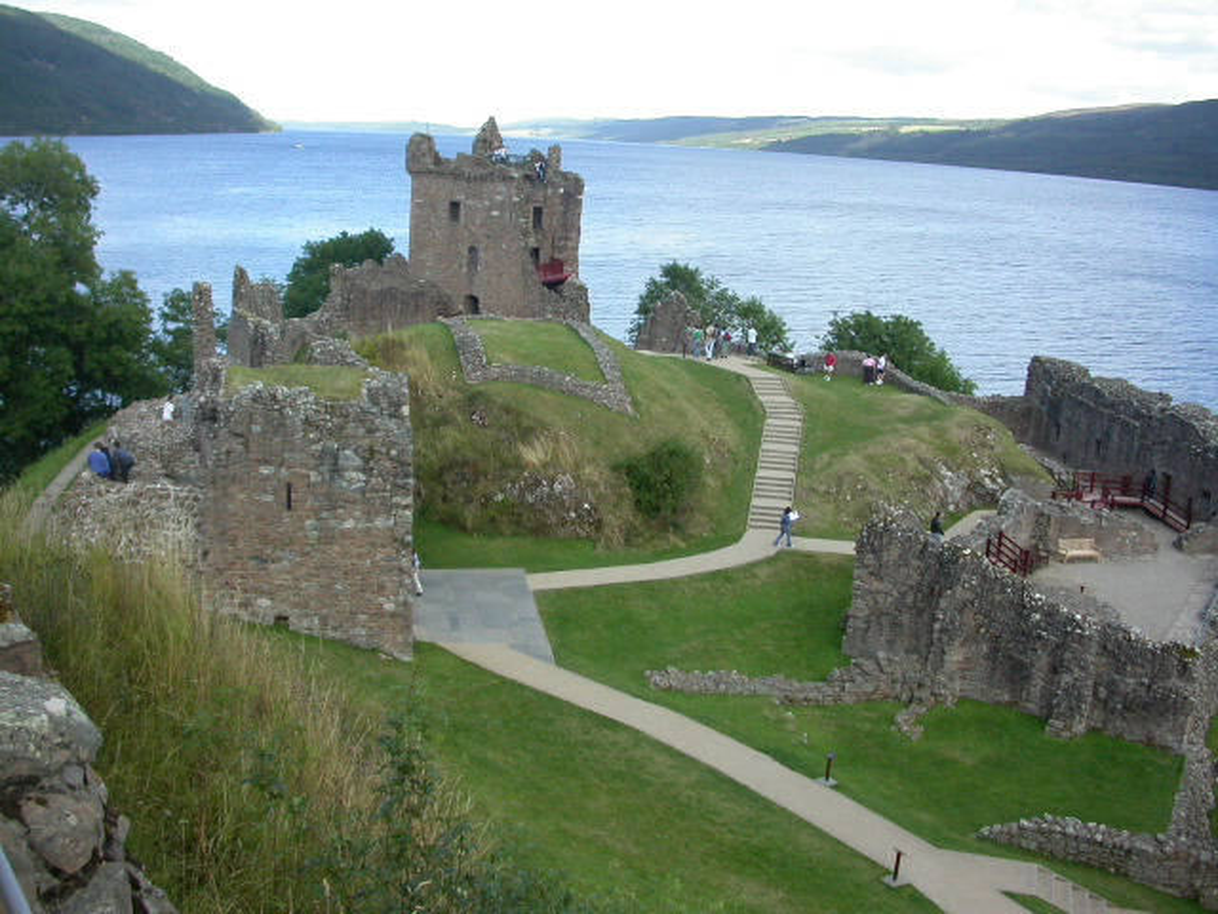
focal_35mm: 38
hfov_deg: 49.0
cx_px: 609
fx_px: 1337
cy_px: 457
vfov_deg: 37.7
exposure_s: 1/885
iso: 100
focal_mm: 7.85
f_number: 2.6
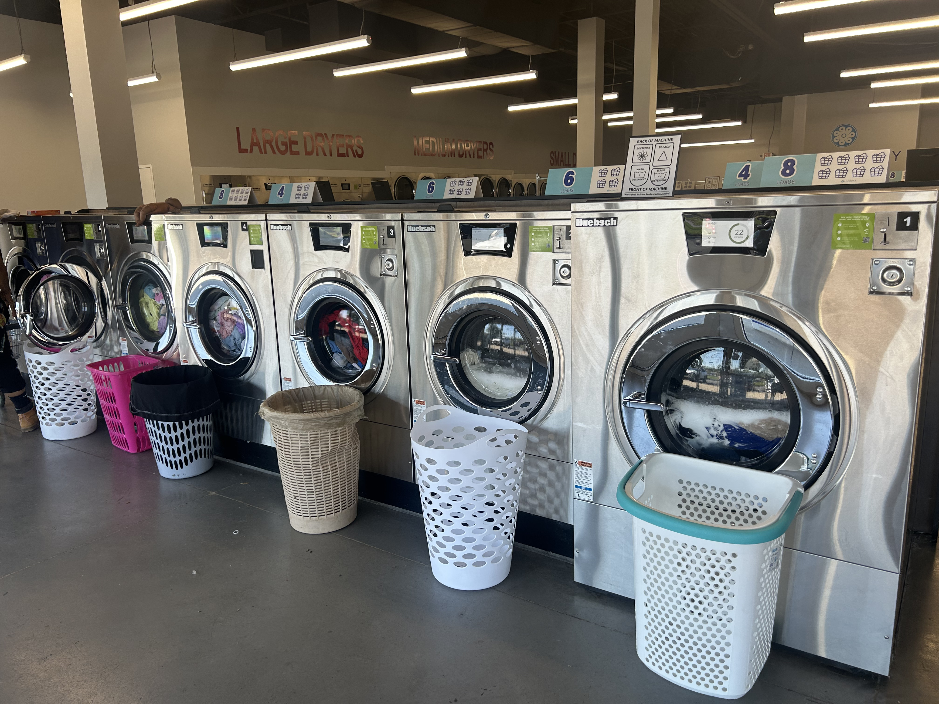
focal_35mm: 26
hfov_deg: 67.3
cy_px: 352
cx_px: 470
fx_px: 705
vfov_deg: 53.1
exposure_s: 1/243
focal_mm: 5.7
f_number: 1.5
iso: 40
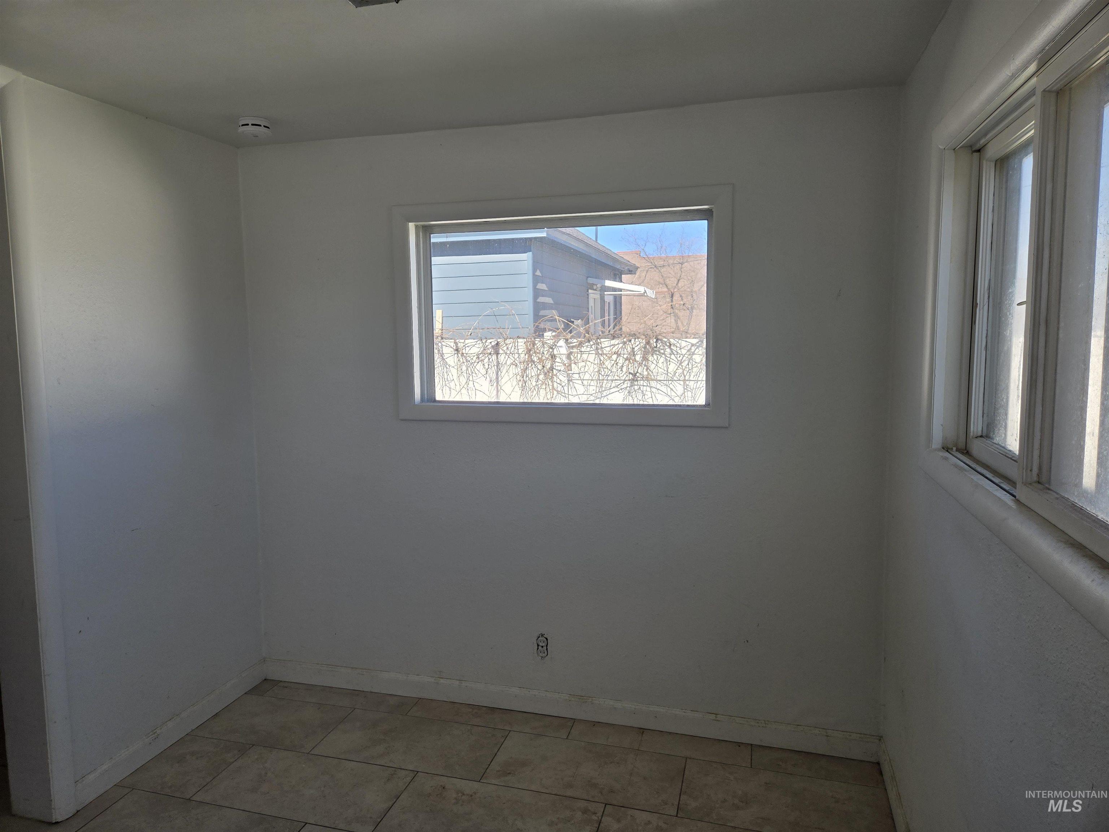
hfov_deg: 73.9
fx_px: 737
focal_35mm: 23
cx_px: 554
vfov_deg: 58.9
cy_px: 416
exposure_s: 1/636
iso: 25
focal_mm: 5.4
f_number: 1.8
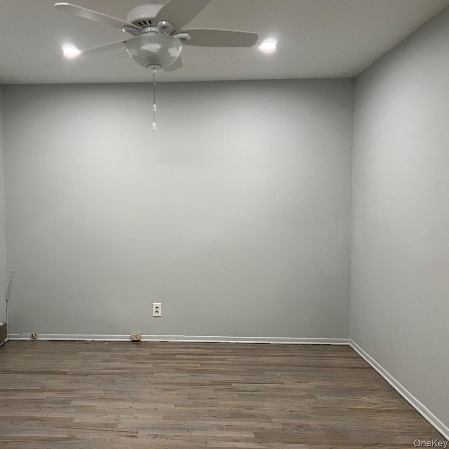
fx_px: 455
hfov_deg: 52.0
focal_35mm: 31
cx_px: 171
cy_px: 223
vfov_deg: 52.5
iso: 100
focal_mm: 5.7
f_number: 1.5
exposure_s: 1/60
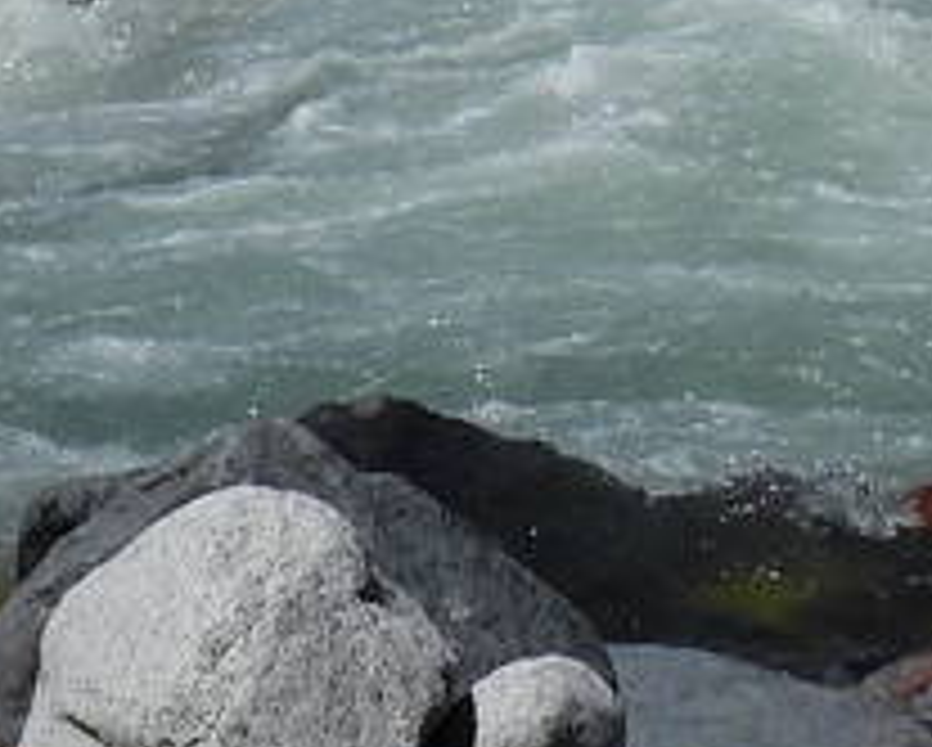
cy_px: -518
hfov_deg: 4.6
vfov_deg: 3.7
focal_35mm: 422
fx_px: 11651
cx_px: 536
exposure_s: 1/2000
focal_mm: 12.5
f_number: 5
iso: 100
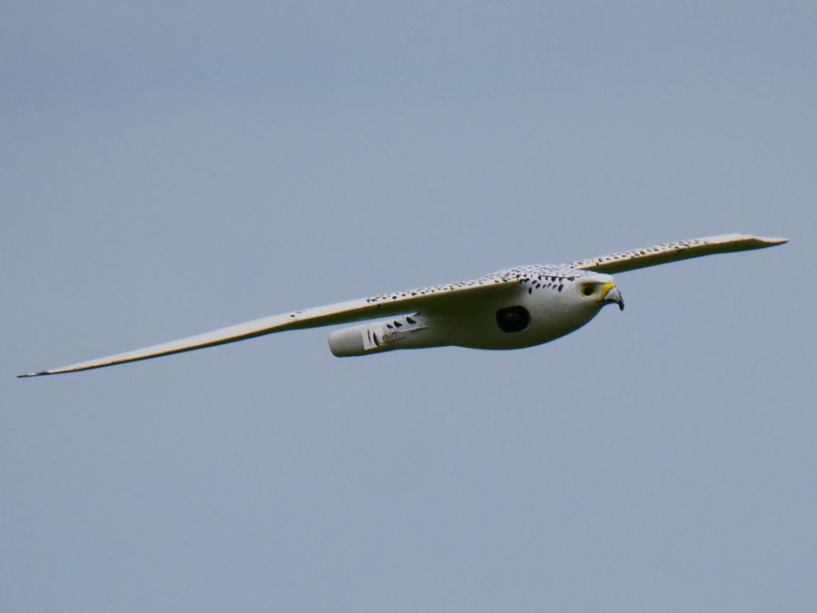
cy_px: 306
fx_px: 15011
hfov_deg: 3.1
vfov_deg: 2.3
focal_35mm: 636
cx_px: 408
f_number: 5.8
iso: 200
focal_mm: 318
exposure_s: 1/800
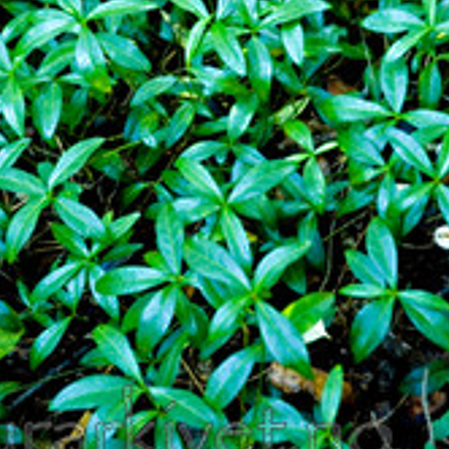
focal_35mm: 169
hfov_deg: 10.3
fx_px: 2480
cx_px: 99
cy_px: -30
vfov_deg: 10.2
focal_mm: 55
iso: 200
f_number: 4.5
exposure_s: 1/2.5
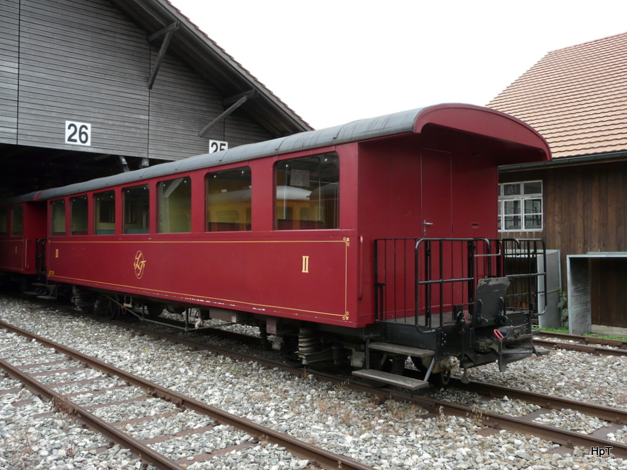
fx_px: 580
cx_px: 314
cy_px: 235
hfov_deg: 56.8
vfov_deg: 44.2
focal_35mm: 32
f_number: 2.8
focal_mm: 5.2
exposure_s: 1/100
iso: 100
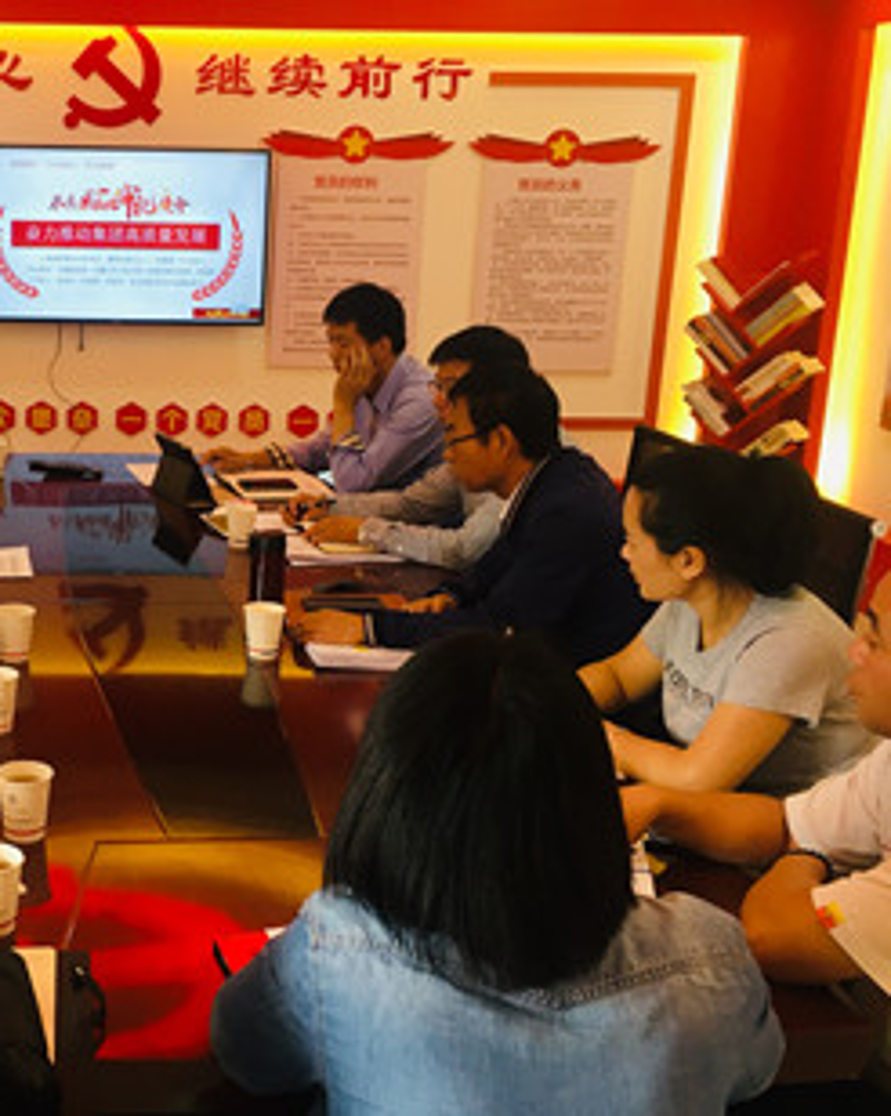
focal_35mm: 46
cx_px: 116
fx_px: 1518
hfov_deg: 31.4
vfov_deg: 40.3
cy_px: 534
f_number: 2.2
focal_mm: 4.15
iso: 64
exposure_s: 1/33
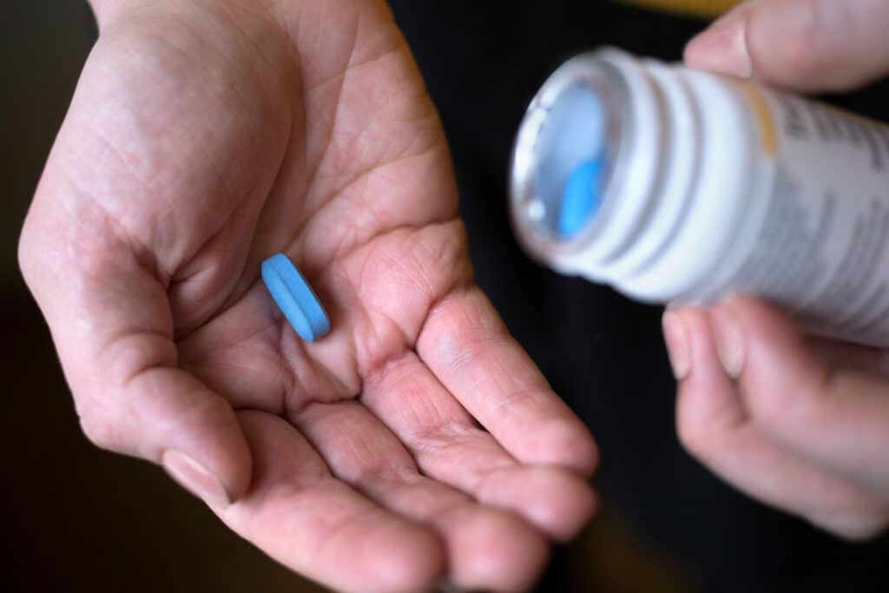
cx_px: 444
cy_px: 296
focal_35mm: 50
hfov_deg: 39.6
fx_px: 1235
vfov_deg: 27.0
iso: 400
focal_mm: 50
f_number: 2
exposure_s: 1/100
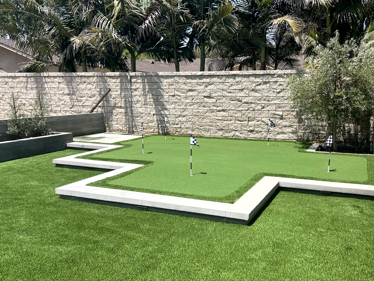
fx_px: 367
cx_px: 212
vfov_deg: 41.5
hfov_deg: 53.8
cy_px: 176
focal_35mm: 34
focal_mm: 4.2
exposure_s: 1/2681
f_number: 1.6
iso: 32
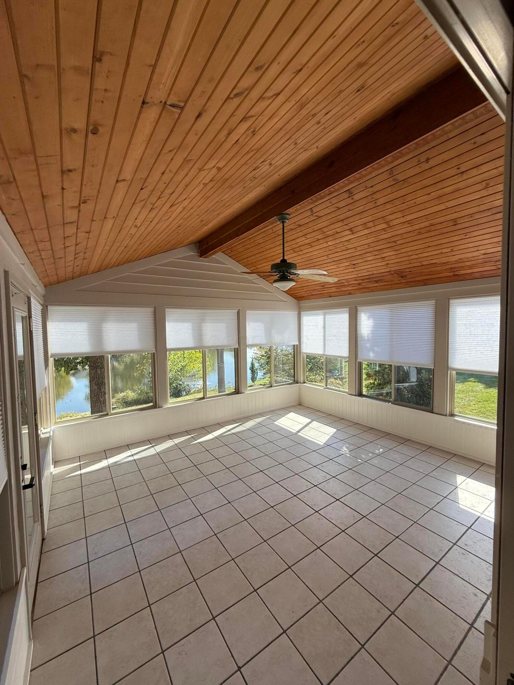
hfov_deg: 85.7
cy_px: 342
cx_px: 257
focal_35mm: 14
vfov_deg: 102.1
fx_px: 277
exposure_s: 1/479
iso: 64
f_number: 2.2
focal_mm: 2.22
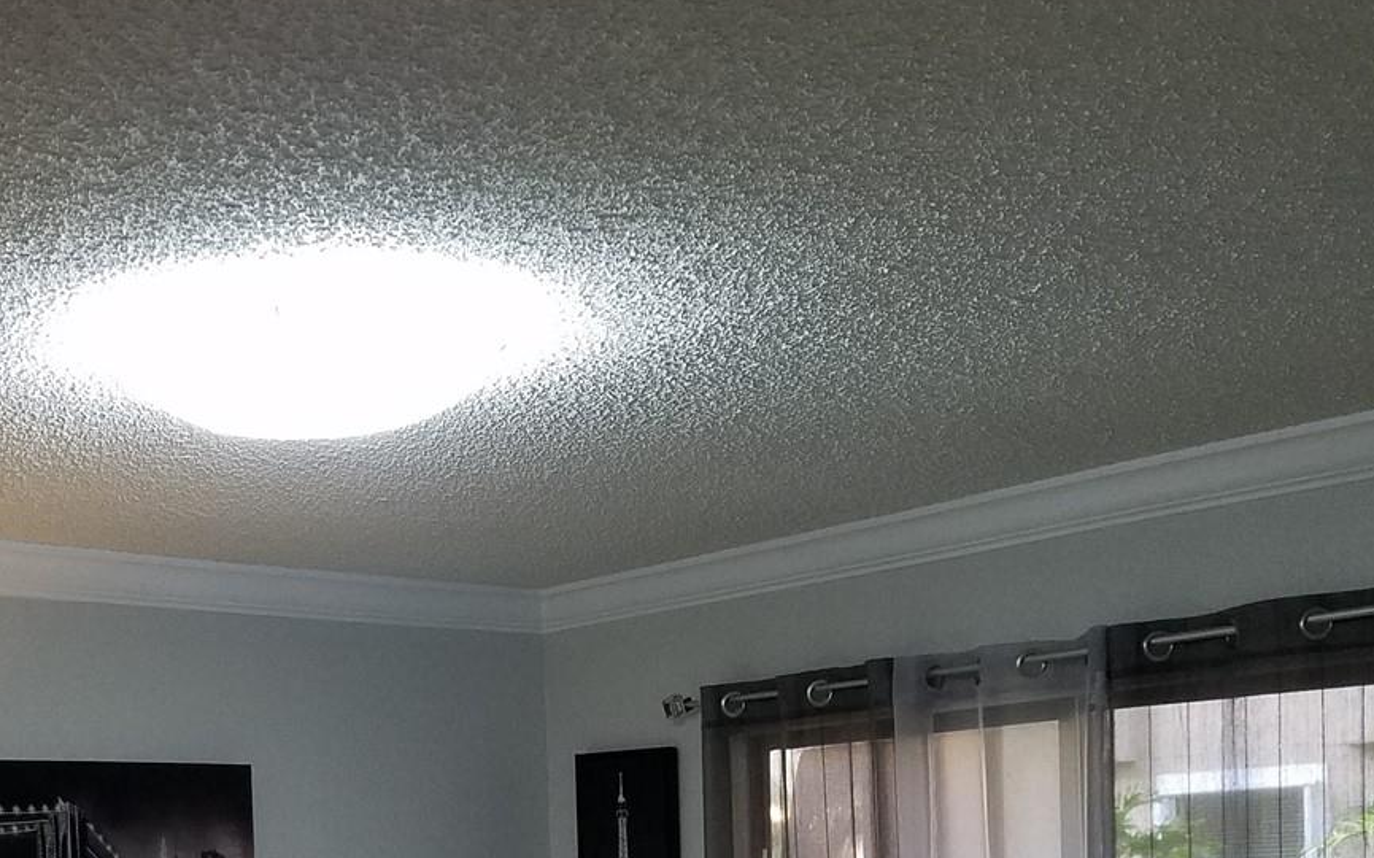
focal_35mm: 51
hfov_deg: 39.0
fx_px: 1909
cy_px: 909
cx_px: 419
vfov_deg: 23.9
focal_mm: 4.2
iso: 200
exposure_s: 1/60
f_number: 1.7
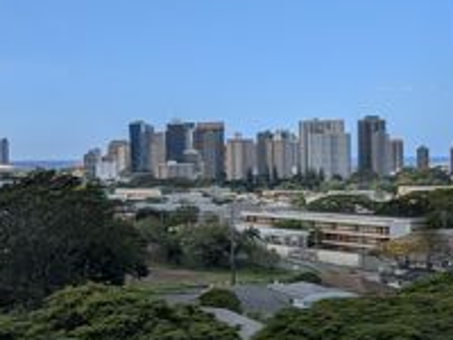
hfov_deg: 30.0
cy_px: 144
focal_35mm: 60
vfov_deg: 24.4
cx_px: 0
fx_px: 785
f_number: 1.7
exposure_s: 1/3906
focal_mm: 4.53
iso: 28
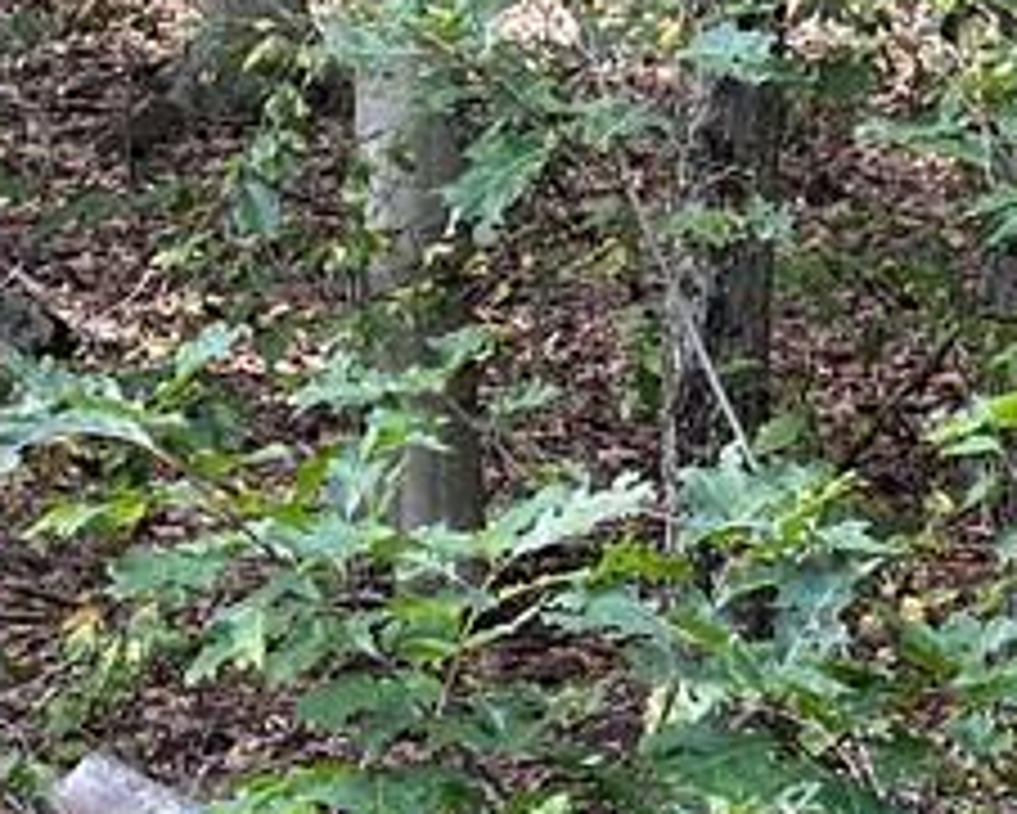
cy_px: -634
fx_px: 6384
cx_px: 1017
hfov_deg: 9.1
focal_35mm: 212
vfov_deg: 7.1
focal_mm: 6.86
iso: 80
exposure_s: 1/195
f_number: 1.78
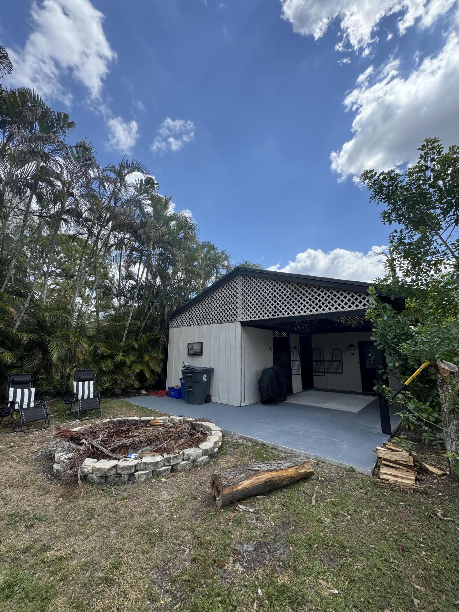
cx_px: 230
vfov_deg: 102.1
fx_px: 248
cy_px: 306
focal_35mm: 14
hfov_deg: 85.7
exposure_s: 1/1048
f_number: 2.2
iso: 40
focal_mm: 2.22
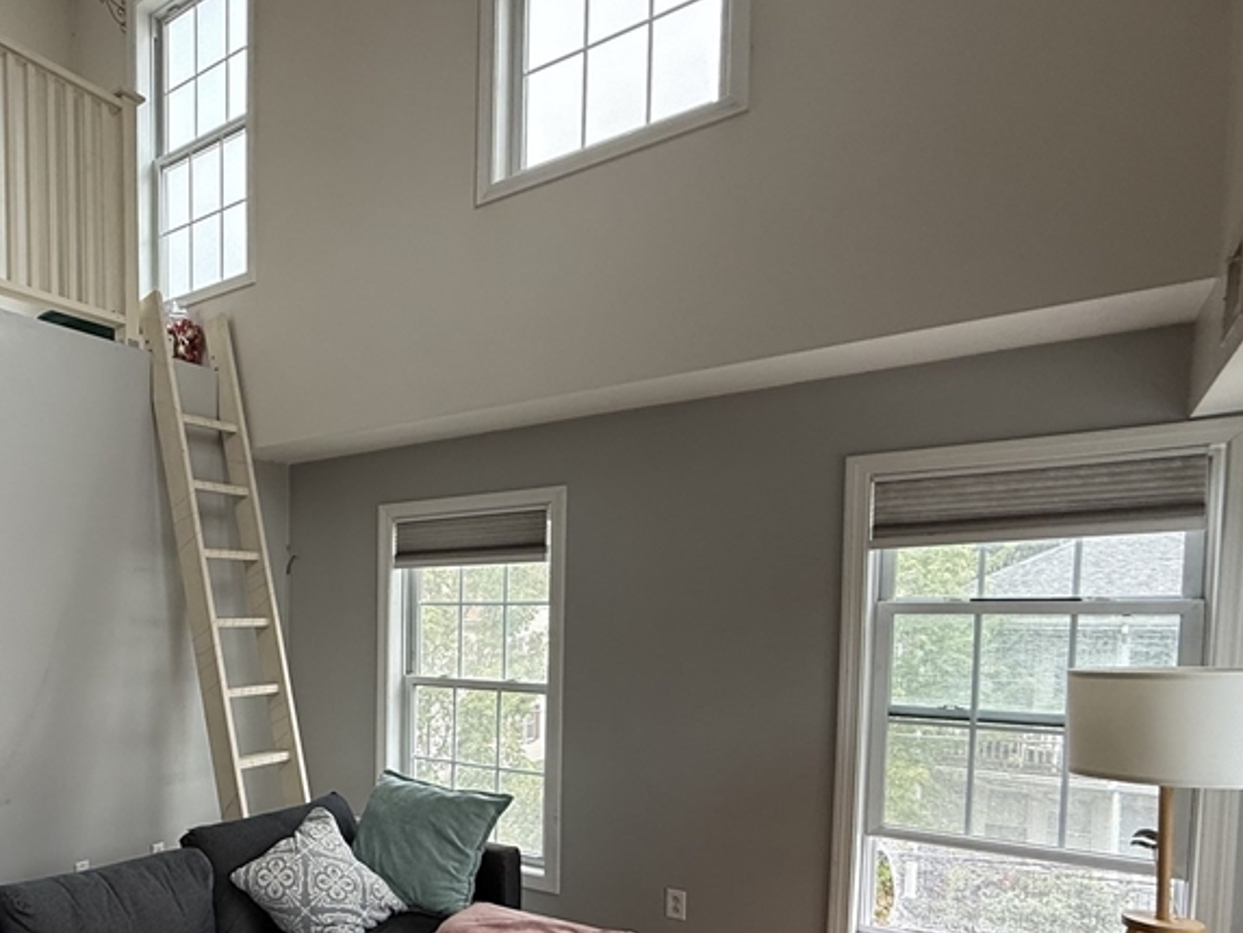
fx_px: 898
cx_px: 269
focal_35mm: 25
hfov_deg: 64.0
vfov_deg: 53.1
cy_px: 666
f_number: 2.2
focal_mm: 2.22
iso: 125
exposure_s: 1/99
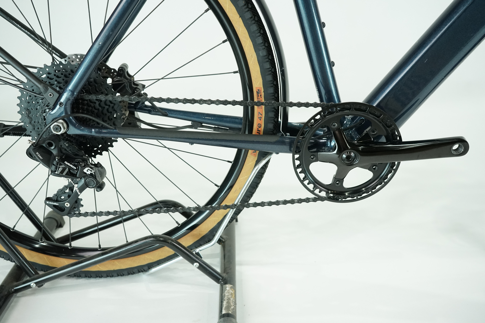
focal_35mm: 36
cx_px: 242
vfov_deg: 36.9
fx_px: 485
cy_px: 162
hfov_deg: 53.1
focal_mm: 36
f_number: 6.3
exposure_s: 1/200
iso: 2500
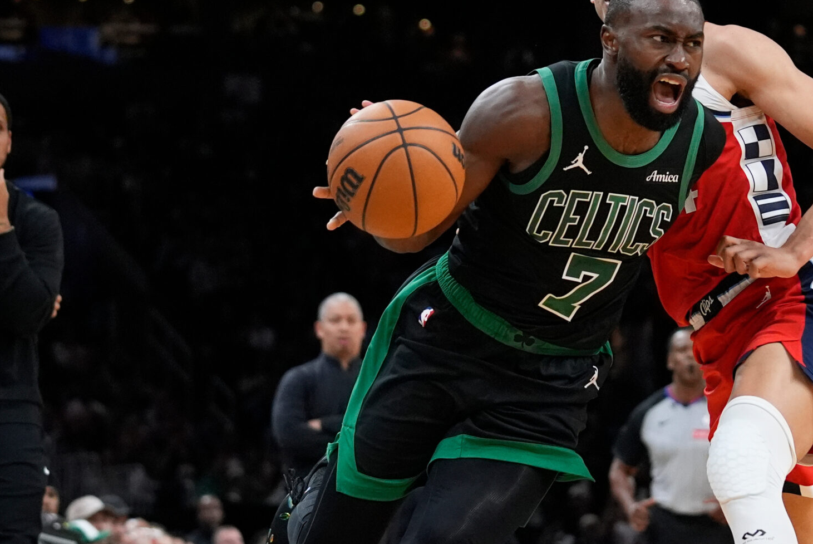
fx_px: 4159
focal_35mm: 184
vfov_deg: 7.5
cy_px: 342
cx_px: 542
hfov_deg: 11.2
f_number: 2.8
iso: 3200
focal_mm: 70
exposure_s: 1/2500
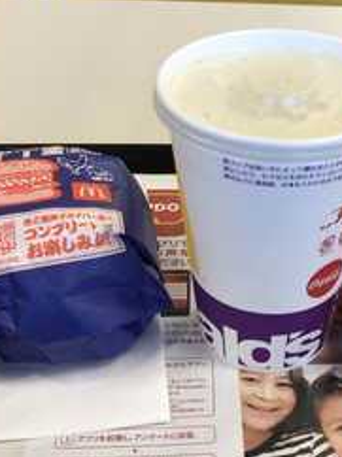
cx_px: 227
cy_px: 249
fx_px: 673
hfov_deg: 28.3
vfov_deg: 37.5
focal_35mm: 51
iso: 32
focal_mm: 3.99
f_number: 1.8
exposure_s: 1/100
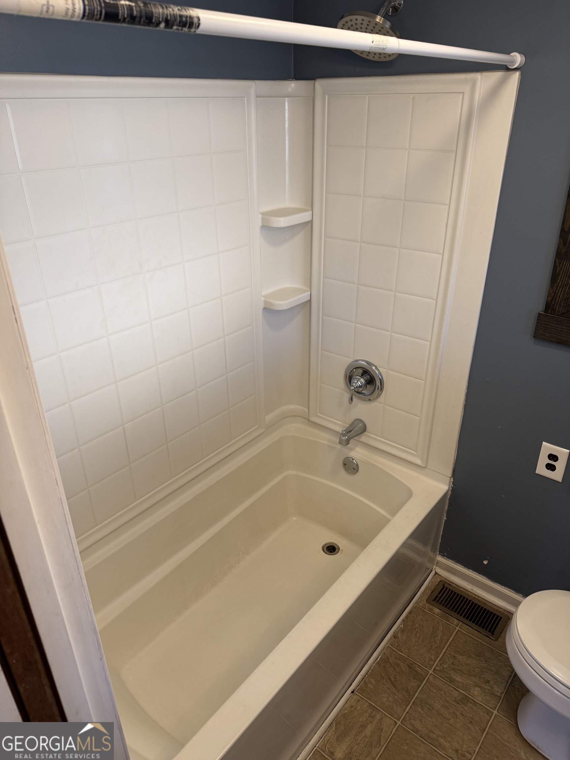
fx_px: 527
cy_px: 380
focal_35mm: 24
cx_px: 285
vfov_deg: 71.6
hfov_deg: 56.8
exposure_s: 1/60
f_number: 1.78
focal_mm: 6.76
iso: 125
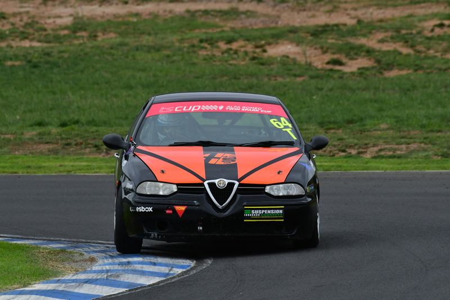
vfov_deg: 1.8
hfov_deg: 2.7
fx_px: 9378
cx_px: 225
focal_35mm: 750
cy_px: 150
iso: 1000
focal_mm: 500
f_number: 11
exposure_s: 1/640
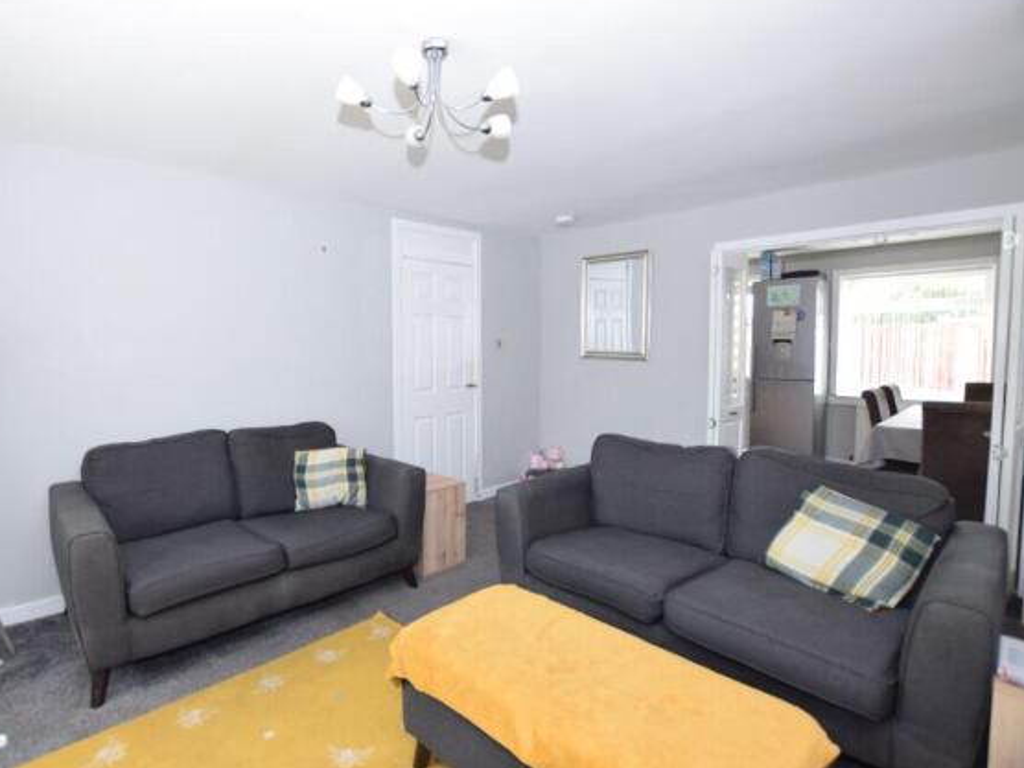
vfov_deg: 74.7
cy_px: 377
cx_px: 426
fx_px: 503
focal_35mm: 17
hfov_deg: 90.2
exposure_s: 1/80
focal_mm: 10
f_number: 4
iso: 400
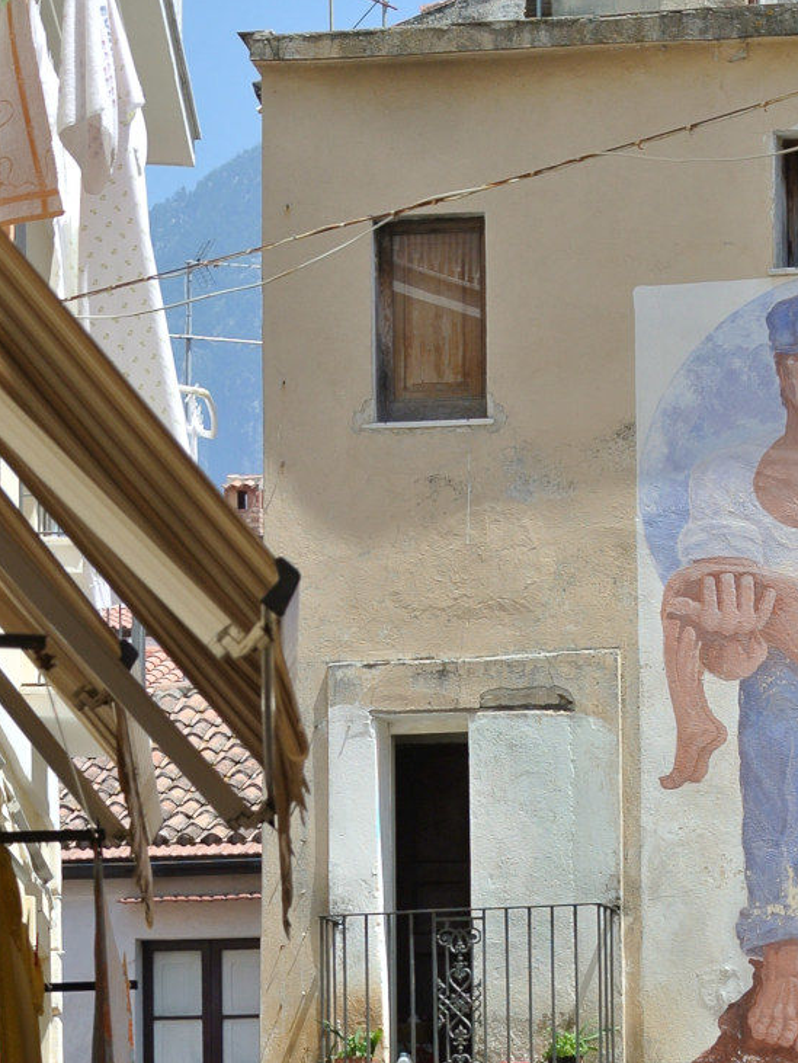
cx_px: 706
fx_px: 7248
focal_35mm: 236
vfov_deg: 8.3
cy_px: 1065
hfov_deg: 6.3
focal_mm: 37.3
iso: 100
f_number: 3.8
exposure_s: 1/640
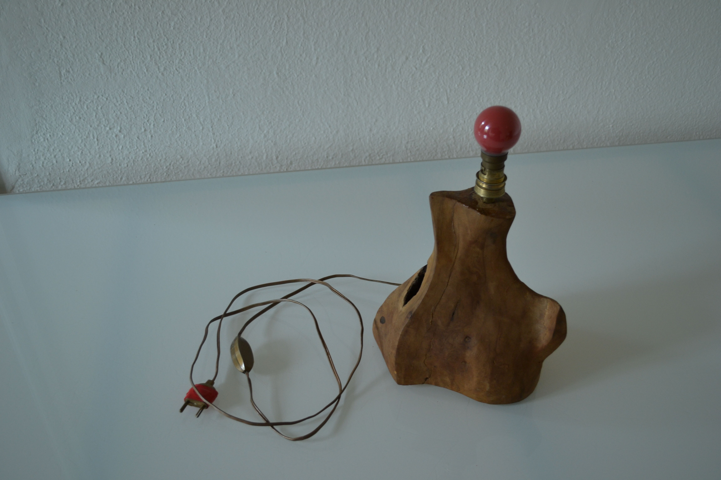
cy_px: 240
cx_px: 360
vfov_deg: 36.9
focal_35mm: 36
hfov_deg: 53.1
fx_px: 721
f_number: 4
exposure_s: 1/15
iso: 400
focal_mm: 24
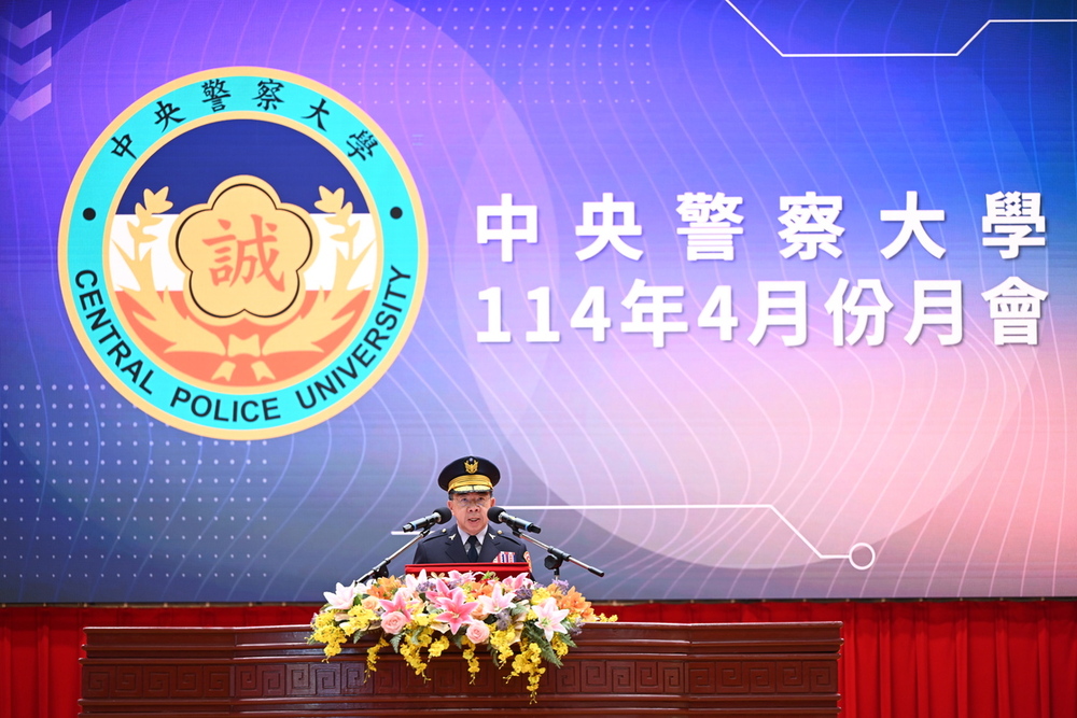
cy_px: 359
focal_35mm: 140
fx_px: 4189
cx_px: 538
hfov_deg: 14.7
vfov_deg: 9.8
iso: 640
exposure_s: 1/125
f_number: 2.8
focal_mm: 140
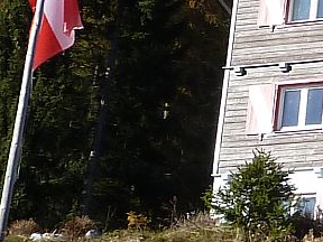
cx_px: 505
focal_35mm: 193
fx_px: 1801
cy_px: -229
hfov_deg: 9.9
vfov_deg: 7.4
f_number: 4
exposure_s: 1/400
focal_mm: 4.7
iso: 80
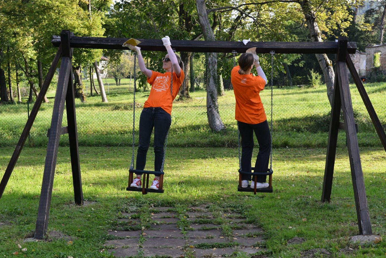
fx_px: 622
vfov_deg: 23.4
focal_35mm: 58
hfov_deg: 34.4
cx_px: 209
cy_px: 123
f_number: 8
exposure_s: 1/200
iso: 400
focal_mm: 50
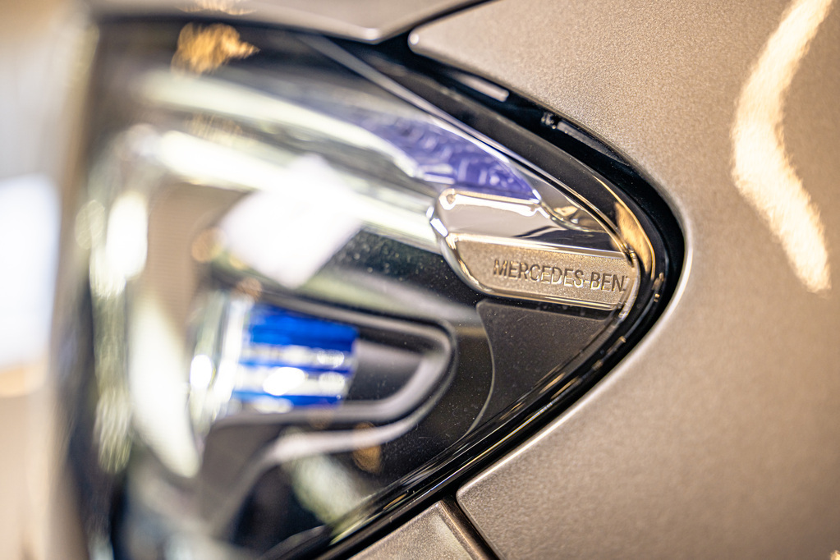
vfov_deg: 18.2
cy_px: 280
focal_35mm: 75
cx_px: 420
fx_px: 1750
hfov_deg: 27.0
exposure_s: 1/200
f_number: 3.5
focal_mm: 75
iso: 200
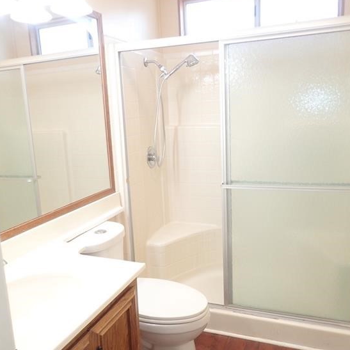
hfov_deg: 52.5
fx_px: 355
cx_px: 170
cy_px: 186
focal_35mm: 31
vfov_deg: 52.5
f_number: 2
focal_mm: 4.5
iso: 200
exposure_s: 1/60
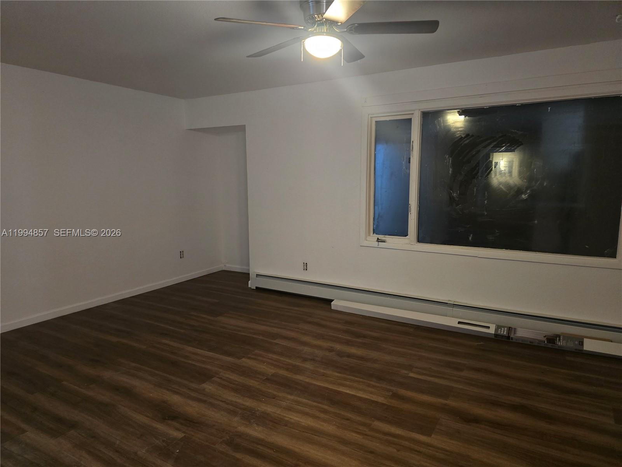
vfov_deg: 58.9
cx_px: 311
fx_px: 413
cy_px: 234
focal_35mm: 23
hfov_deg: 73.9
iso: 1250
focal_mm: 6.3
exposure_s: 1/60
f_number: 1.7
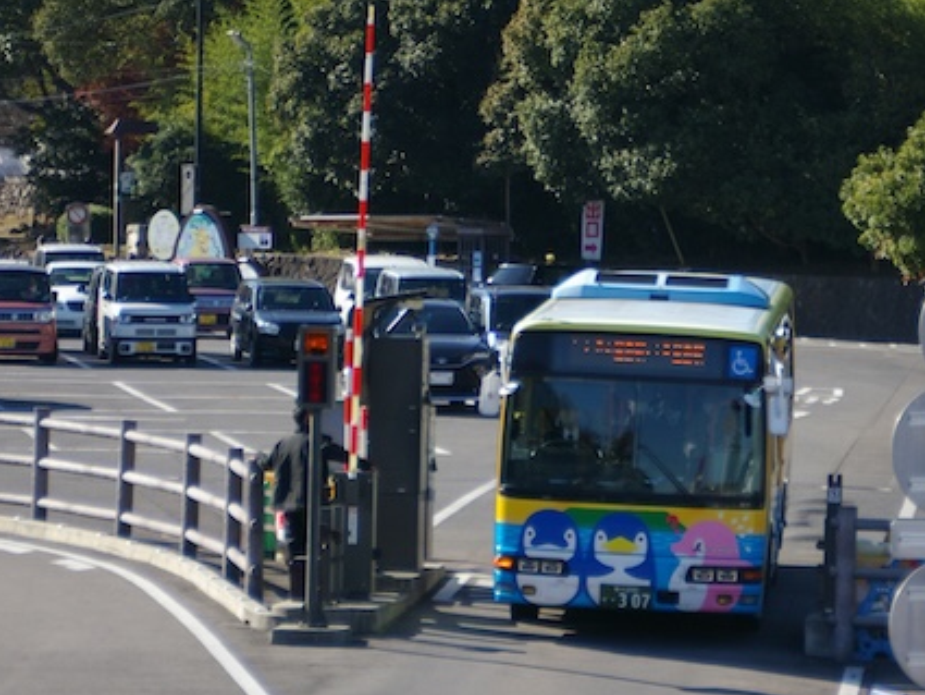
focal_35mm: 214
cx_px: 605
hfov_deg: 9.3
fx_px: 5711
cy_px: 419
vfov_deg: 7.0
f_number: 5.6
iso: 400
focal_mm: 105
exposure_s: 1/1000
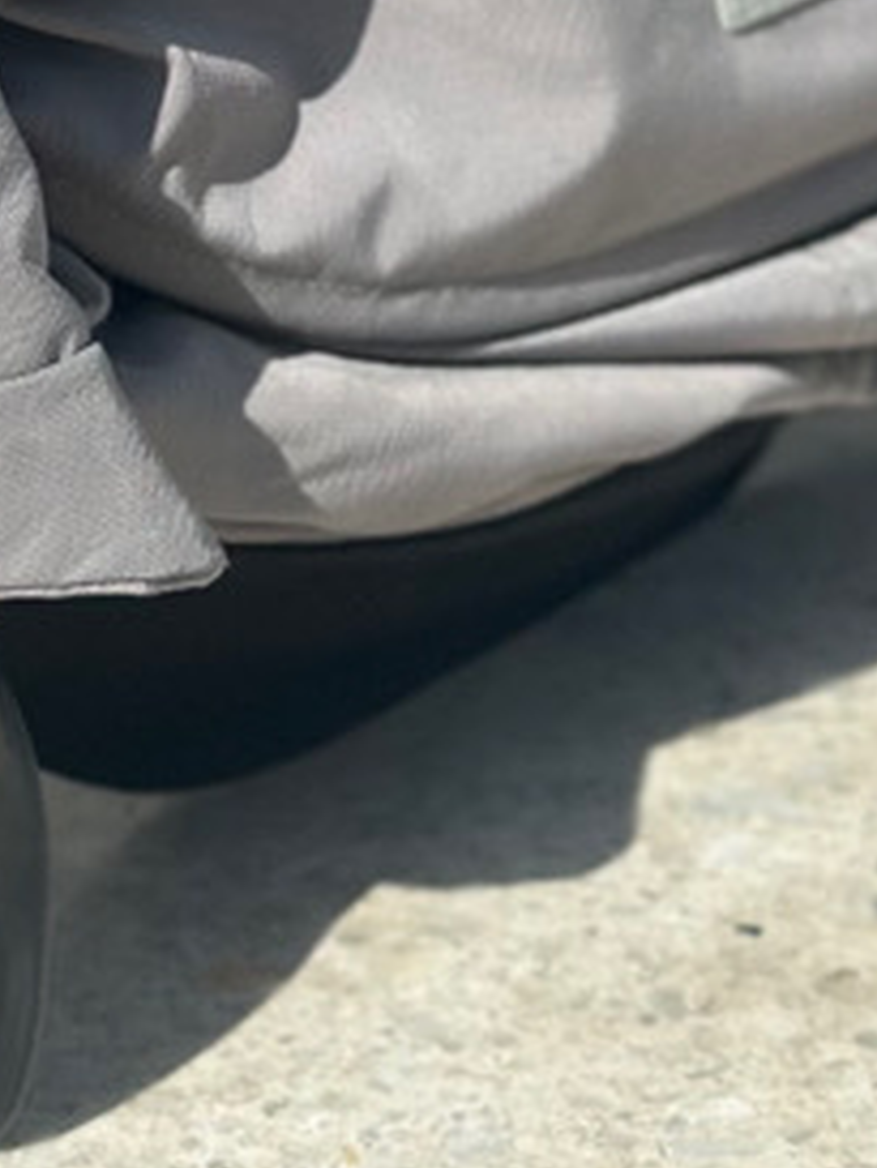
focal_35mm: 190
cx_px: 60
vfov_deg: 9.9
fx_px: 6413
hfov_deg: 7.8
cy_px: -928
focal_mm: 6.86
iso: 100
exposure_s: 1/7092
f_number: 1.78
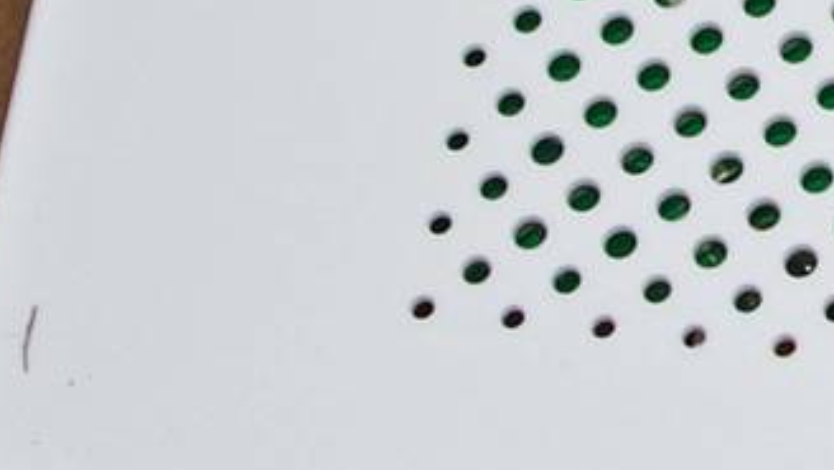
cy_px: -346
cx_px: 2329
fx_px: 10423
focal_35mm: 471
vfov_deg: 2.6
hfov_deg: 4.4
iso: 100
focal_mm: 40
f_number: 4.5
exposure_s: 1/100
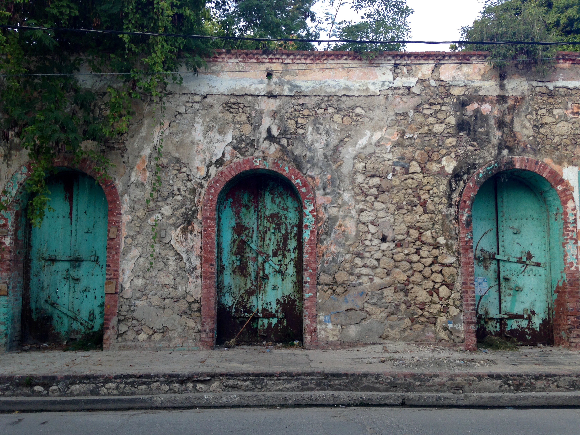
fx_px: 553
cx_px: 290
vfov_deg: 42.9
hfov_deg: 55.4
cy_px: 218
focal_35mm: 33
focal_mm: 4.12
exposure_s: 1/120
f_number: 2.4
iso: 50
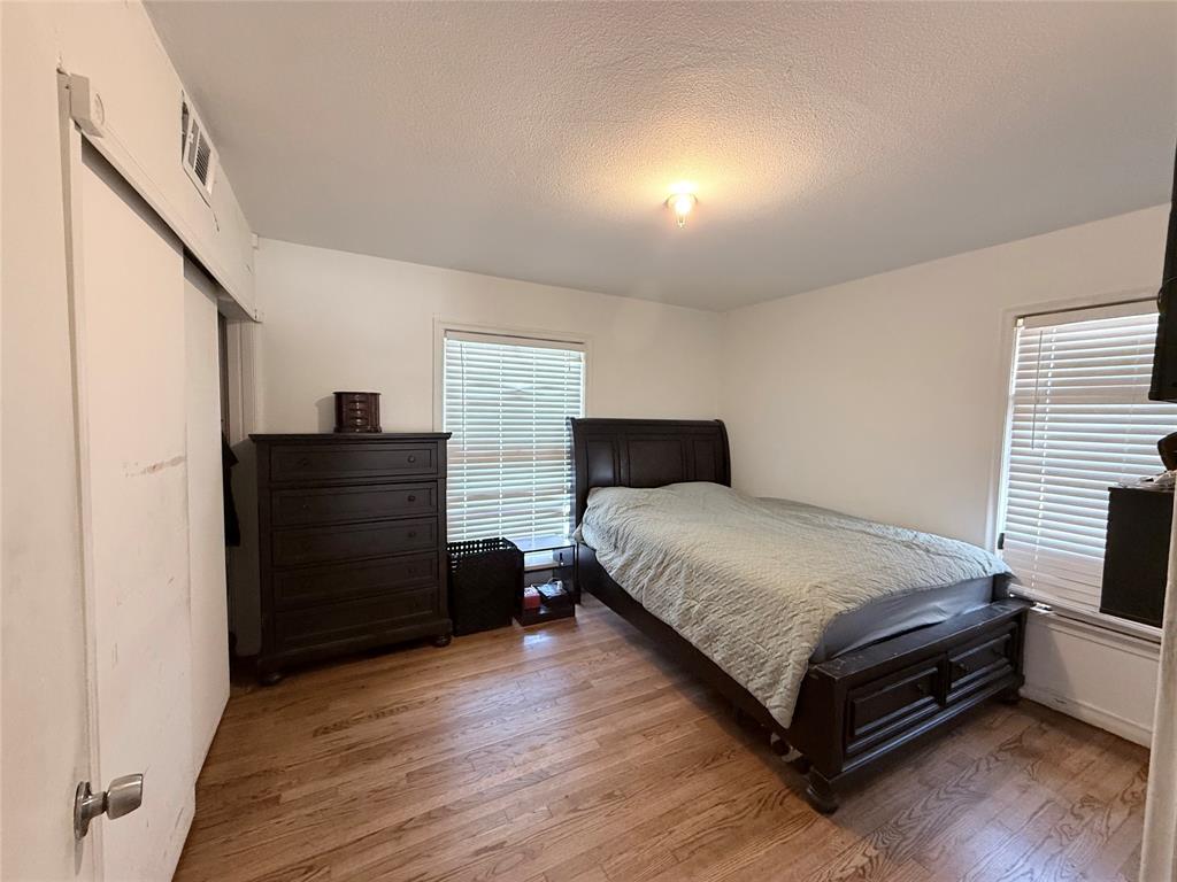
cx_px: 588
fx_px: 476
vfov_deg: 85.7
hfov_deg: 102.1
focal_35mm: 14
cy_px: 441
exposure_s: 1/60
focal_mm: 2.22
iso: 500
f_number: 2.2
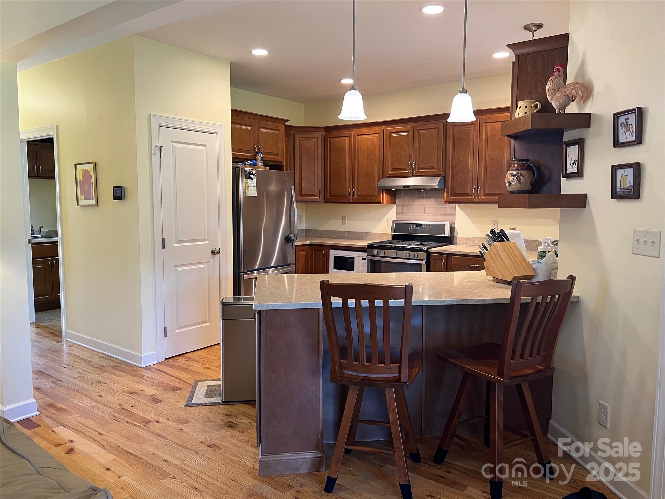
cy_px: 250
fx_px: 499
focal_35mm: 26
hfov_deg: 67.3
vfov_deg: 53.1
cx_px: 332
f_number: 1.5
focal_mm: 5.7
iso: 125
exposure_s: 1/60
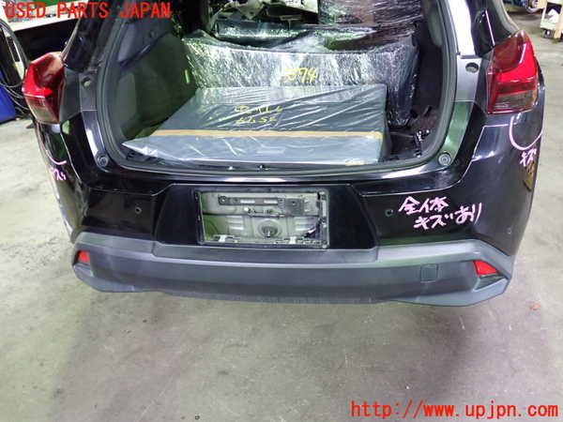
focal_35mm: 30
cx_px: 282
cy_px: 211
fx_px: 488
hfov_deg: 60.0
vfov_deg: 46.8
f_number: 2.3
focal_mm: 5.4
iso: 800
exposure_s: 1/30
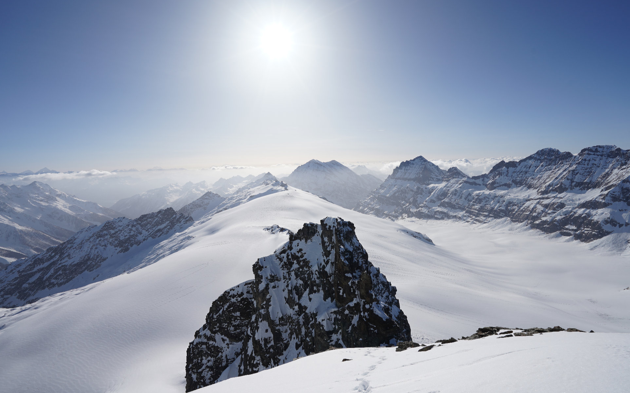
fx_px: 292
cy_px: 184
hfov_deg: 94.4
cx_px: 309
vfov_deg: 67.9
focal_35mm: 17
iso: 100
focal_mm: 16
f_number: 8
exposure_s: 1/640
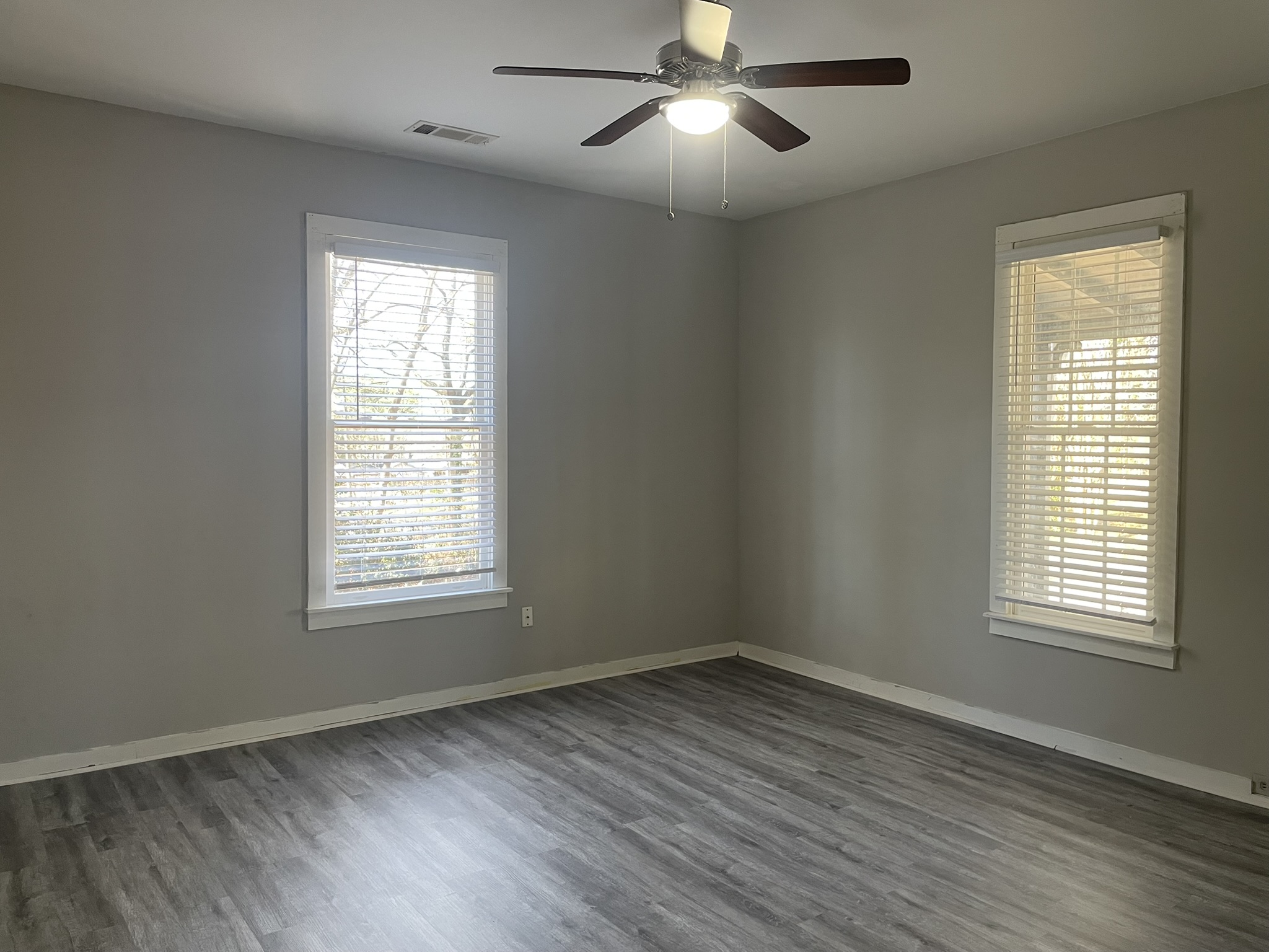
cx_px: 634
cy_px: 476
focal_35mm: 26
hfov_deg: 67.3
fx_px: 953
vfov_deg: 53.1
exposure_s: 1/60
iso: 100
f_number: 1.6
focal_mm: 4.2
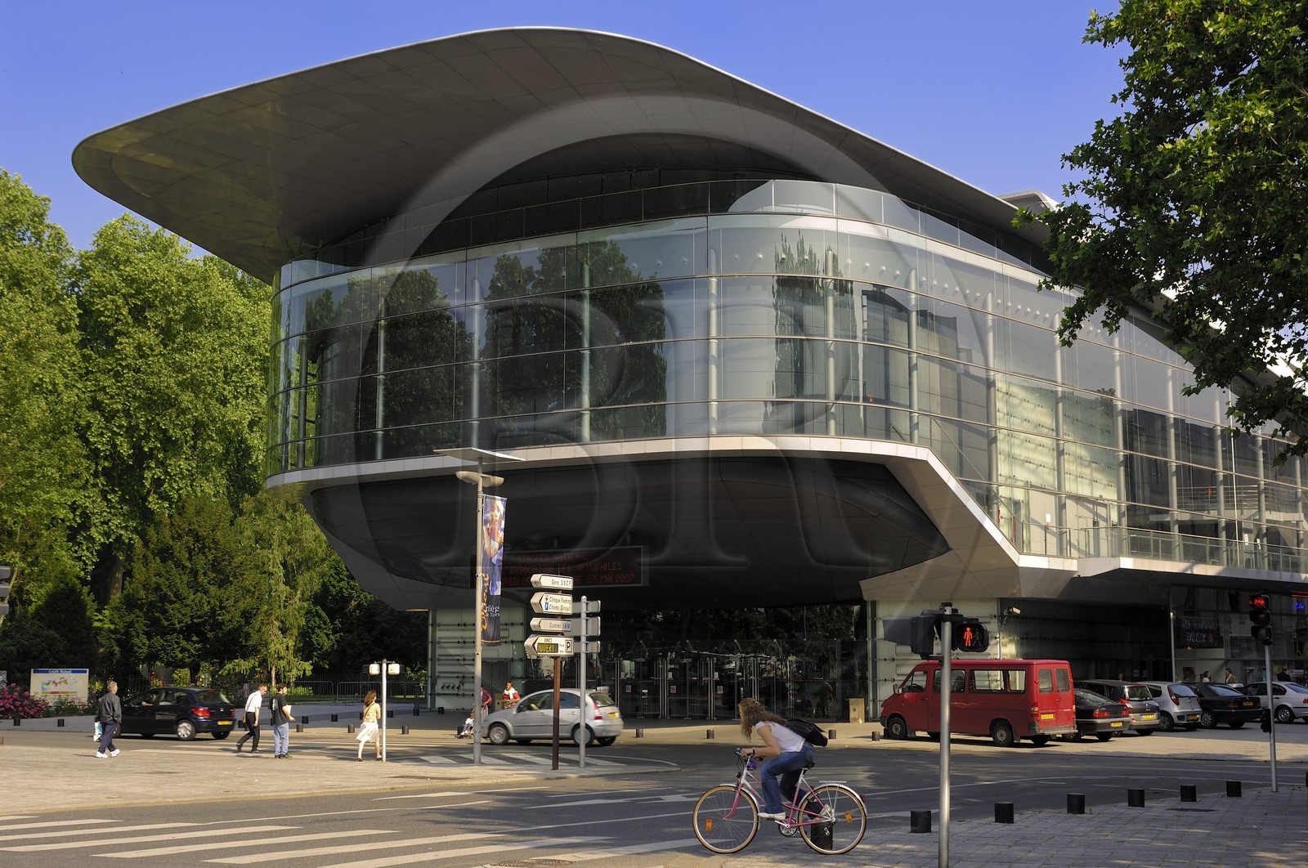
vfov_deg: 31.8
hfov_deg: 46.5
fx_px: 1524
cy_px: 434
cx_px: 654
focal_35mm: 42
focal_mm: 28
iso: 100
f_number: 7.1
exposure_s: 1/90
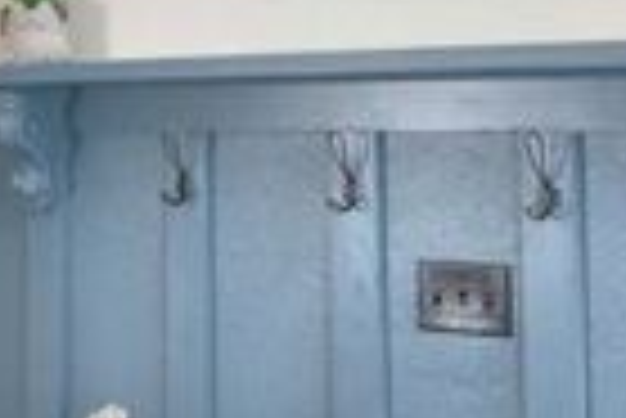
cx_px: 196
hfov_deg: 26.4
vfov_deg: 17.7
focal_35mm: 76
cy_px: 52
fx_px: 1323
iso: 400
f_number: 4.5
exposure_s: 1/60
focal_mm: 10
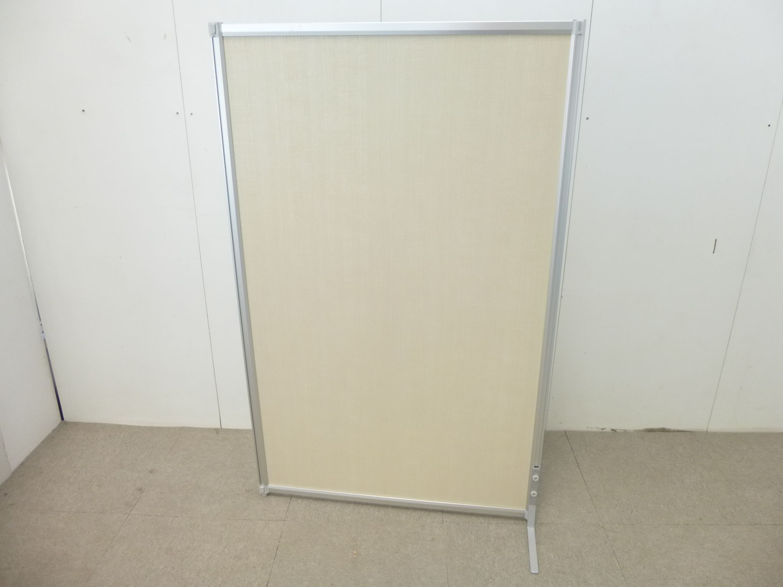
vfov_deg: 54.9
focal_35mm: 25
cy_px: 294
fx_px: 565
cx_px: 392
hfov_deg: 69.4
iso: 200
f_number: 3.1
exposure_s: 1/60
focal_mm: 4.5
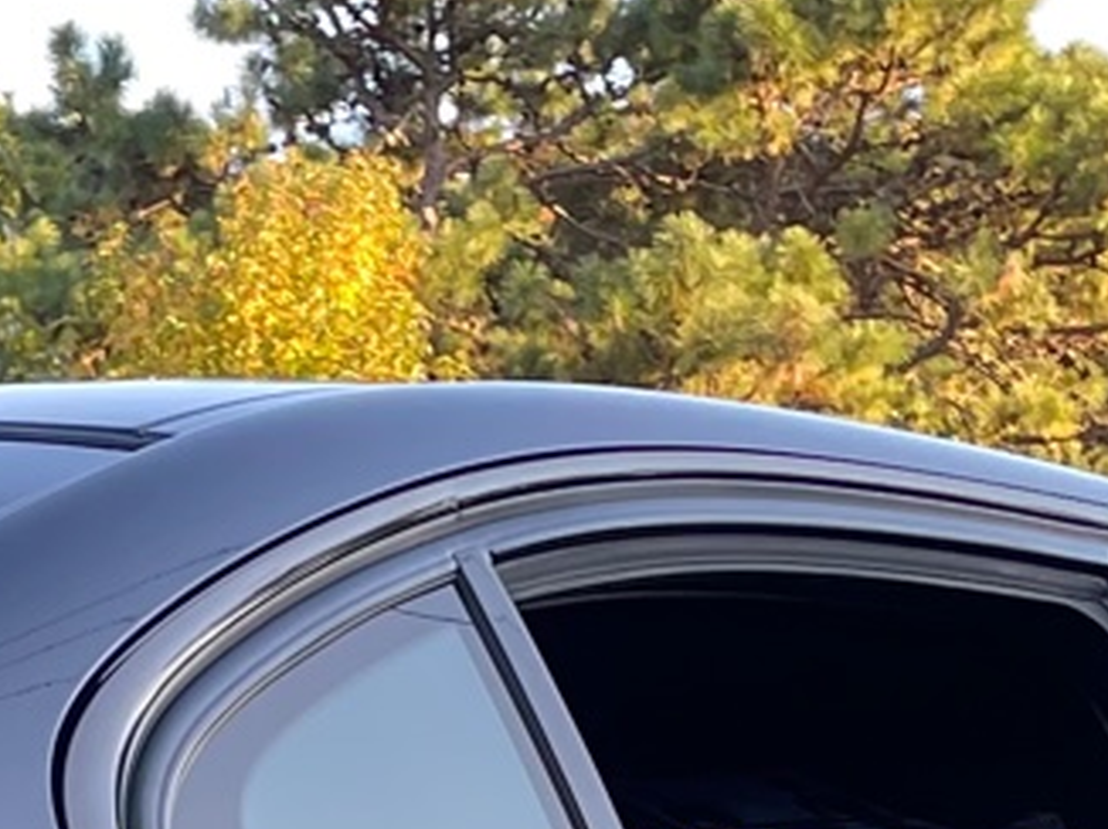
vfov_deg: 8.5
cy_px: 1920
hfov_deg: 12.0
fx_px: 5150
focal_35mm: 161
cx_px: -241
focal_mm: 4.2
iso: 50
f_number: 1.6
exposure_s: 1/121
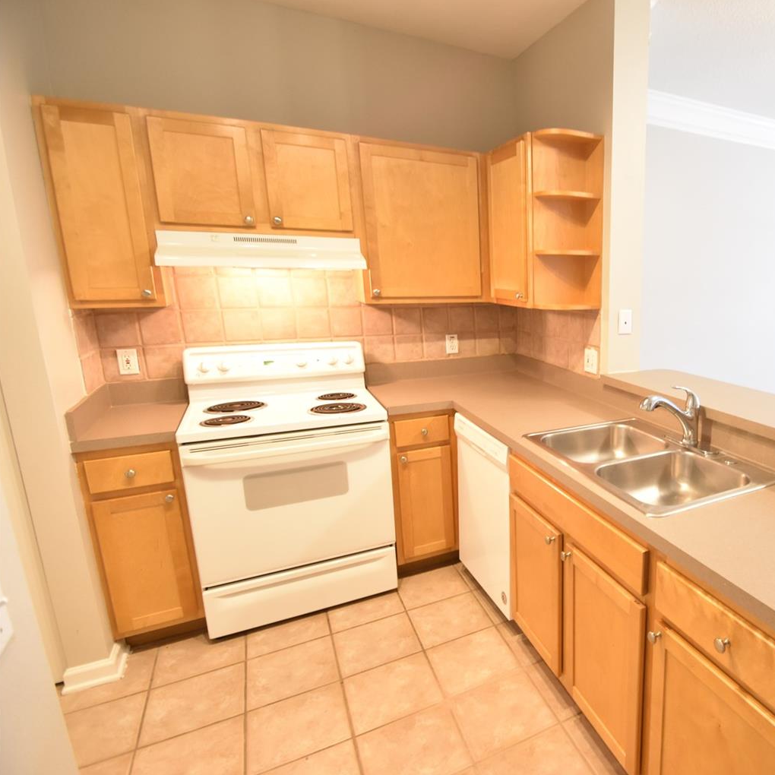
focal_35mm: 20
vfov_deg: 74.8
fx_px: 507
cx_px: 603
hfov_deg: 68.7
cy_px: 391
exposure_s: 1/15
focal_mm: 10
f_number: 3.5
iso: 800
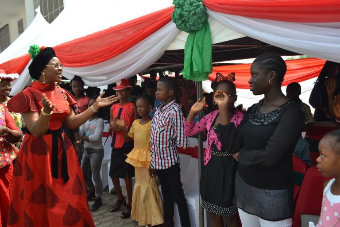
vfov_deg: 43.7
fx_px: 283
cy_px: 114
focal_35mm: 30
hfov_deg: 61.9
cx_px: 170
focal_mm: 20
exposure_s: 1/160
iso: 100
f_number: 6.3
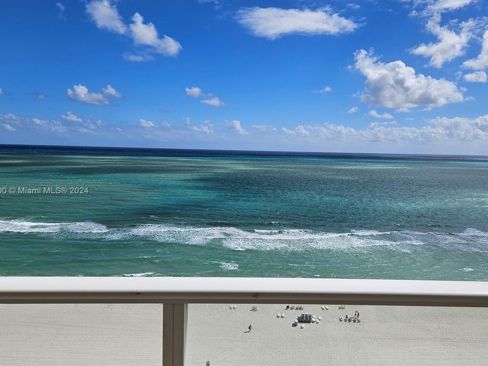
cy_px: 191
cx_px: 280
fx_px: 423
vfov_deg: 46.8
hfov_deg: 59.7
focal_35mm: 30
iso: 25
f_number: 1.8
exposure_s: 1/5610
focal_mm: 5.4
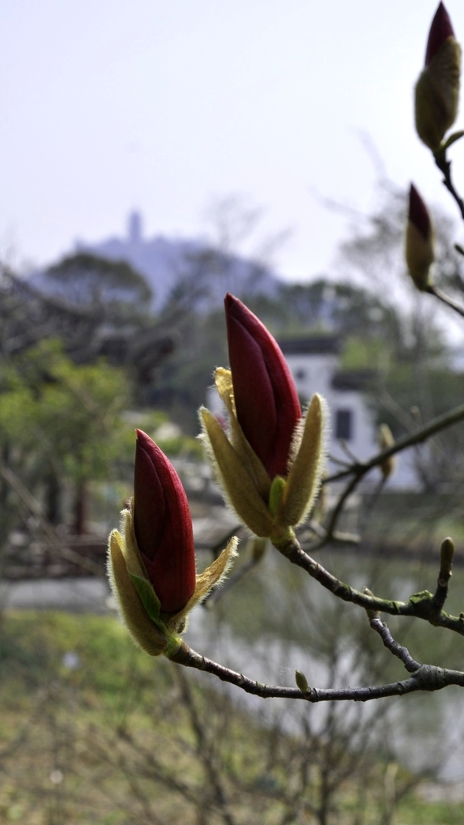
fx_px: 1312
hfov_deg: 20.1
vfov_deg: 34.9
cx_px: 202
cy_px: 412
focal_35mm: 60
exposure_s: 1/640
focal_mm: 38
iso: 200
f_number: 8
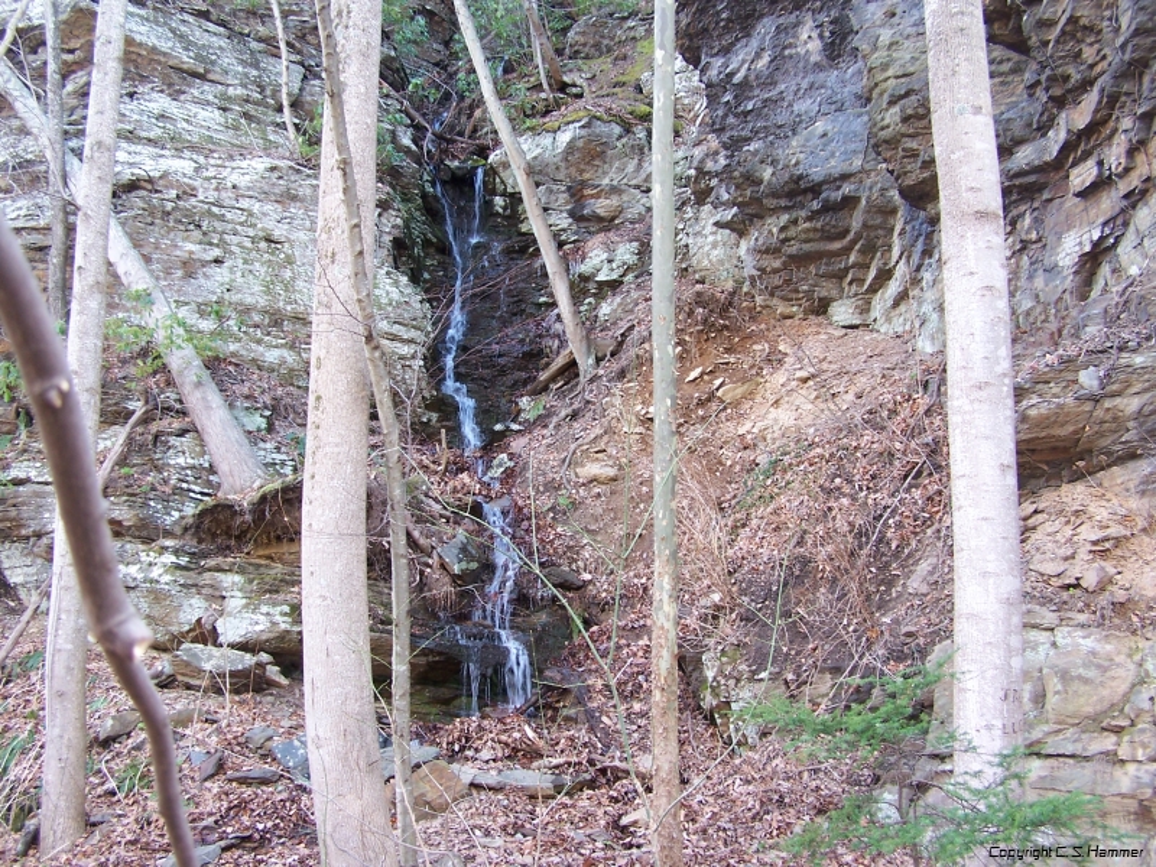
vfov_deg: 37.7
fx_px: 1269
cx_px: 578
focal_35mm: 38
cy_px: 434
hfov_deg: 49.0
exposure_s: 1/20
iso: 80
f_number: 2.8
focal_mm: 6.3
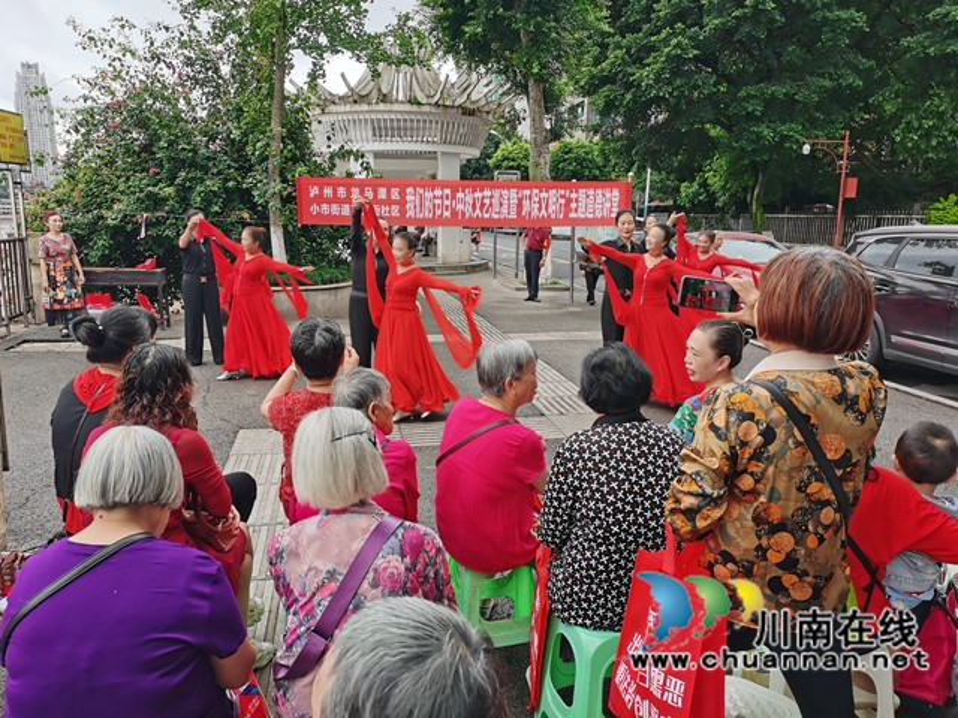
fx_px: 747
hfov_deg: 65.3
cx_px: 479
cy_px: 359
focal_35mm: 27
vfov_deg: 51.4
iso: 50
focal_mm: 5.58
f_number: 1.8
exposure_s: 1/100
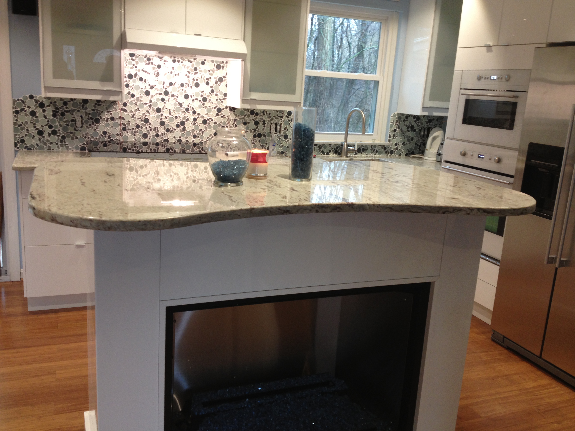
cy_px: 216
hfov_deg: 52.6
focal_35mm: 35
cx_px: 288
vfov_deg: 40.7
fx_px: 581
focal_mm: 4.28
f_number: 2.4
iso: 80
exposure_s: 1/20
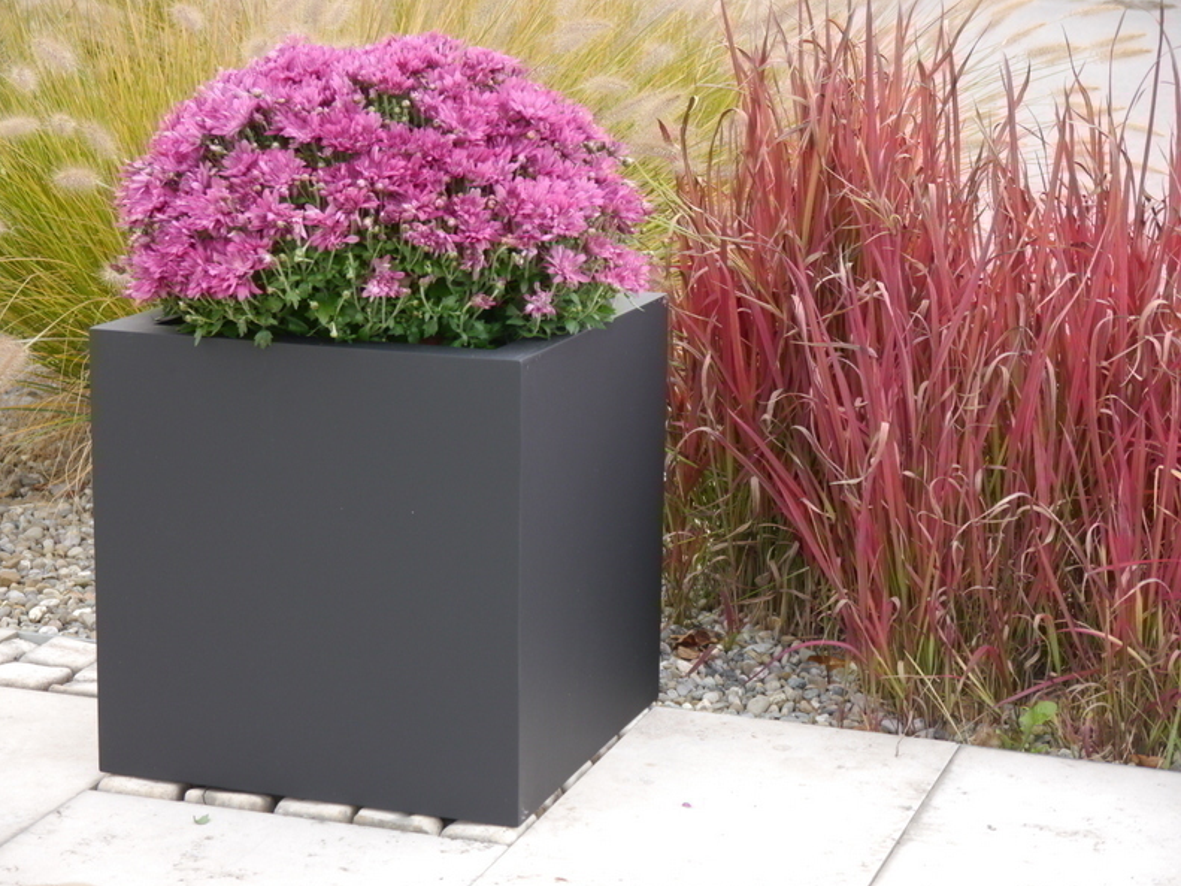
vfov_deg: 17.4
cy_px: 445
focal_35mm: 85
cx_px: 585
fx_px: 2900
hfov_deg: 23.0
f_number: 5.6
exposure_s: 1/80
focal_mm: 42
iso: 250
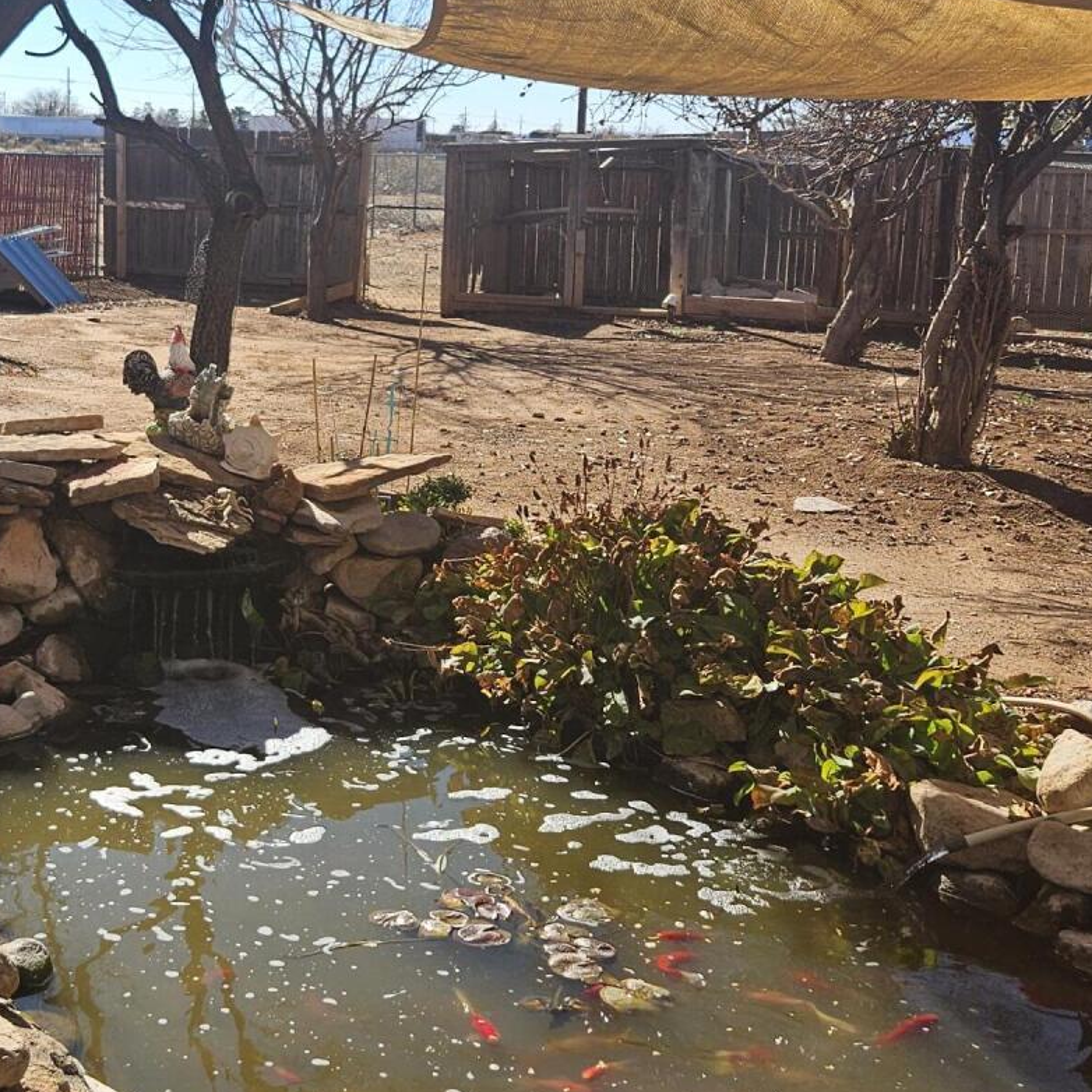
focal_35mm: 52
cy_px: 419
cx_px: 187
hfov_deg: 31.7
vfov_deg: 32.7
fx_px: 1856
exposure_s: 1/1139
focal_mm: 5.4
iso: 25
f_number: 1.8
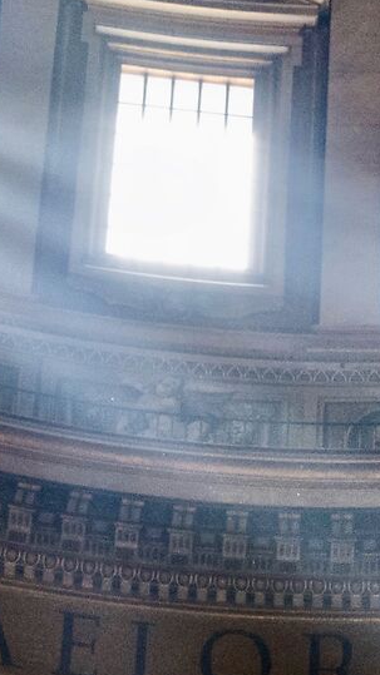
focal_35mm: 238
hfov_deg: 5.1
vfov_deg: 9.1
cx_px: 404
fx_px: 4265
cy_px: 433
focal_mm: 34
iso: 640
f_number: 7.1
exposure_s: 1/60
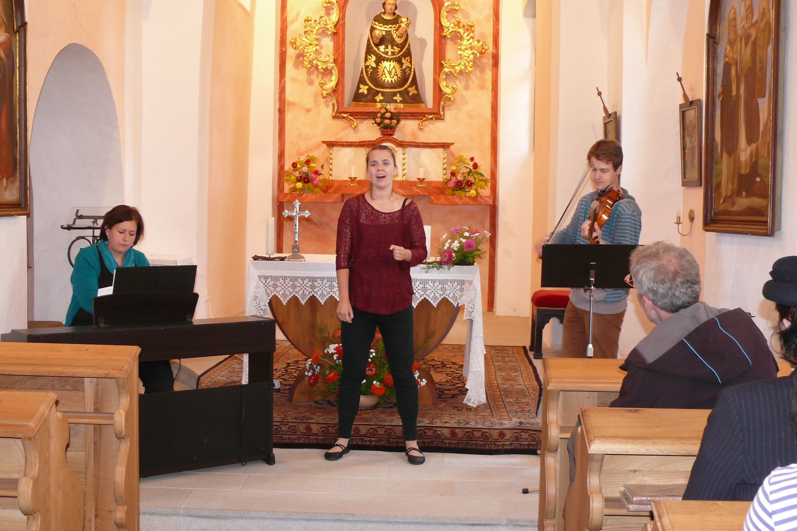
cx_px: 398
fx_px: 1063
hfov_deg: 41.1
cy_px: 264
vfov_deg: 28.1
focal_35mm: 48
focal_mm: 8.7
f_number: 2.8
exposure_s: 1/30
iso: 200
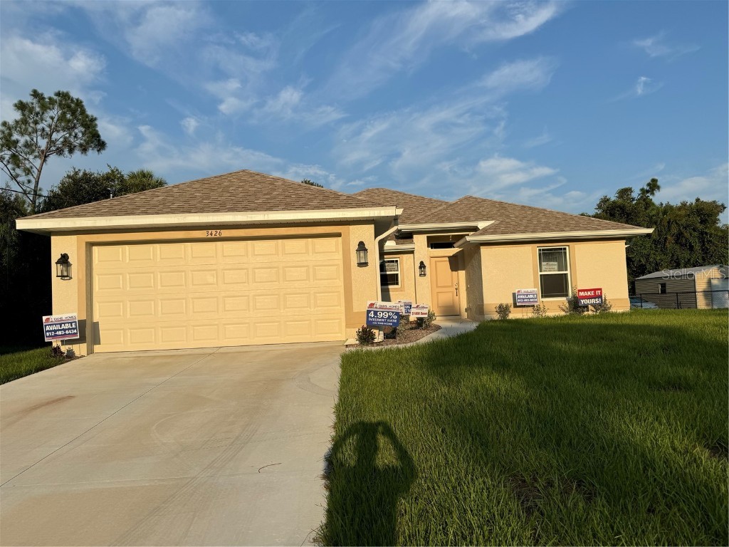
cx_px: 364
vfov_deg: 56.8
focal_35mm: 24
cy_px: 274
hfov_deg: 71.6
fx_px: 505
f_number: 1.78
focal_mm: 6.76
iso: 80
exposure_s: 1/7092
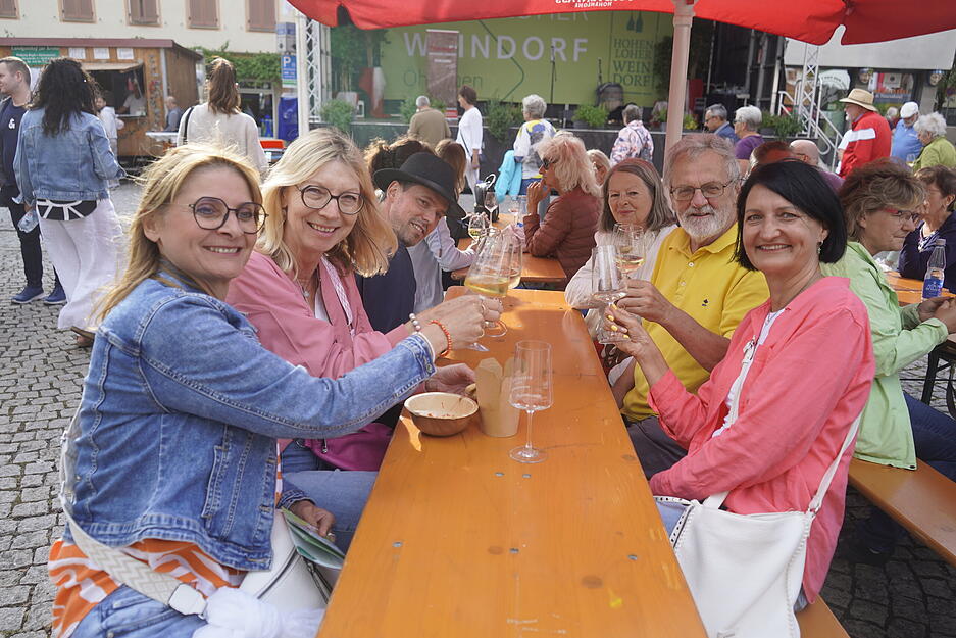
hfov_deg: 65.5
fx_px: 744
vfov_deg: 46.4
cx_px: 478
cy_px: 319
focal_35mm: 28
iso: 100
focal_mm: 28
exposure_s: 1/200
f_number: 4
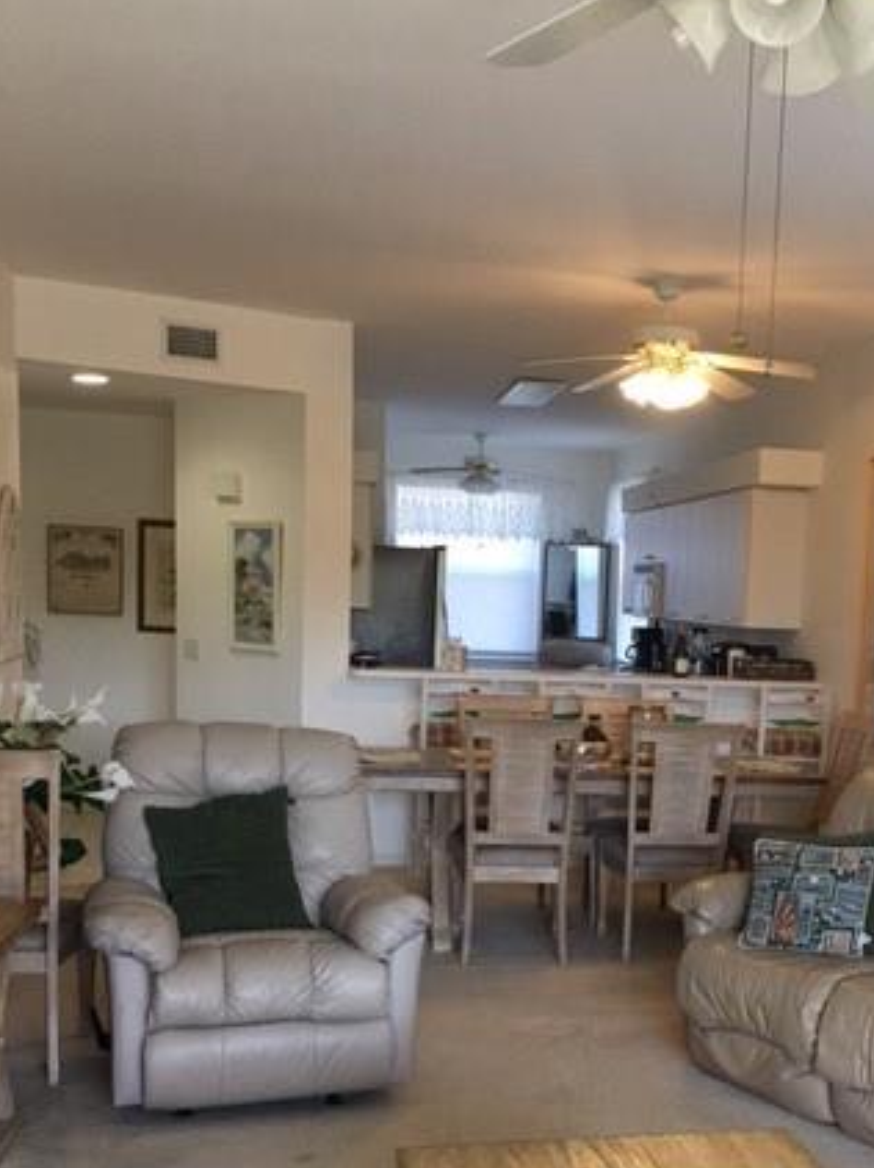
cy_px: 772
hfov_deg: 32.3
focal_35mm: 44
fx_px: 1483
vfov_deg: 42.4
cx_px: 642
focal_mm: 4.15
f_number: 2.2
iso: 32
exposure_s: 1/30
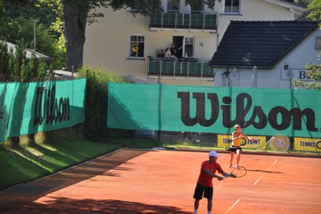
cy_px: 107
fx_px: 1403
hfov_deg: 13.0
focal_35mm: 158
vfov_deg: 8.7
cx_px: 160
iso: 720
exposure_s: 1/1000
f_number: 5.6
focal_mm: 105
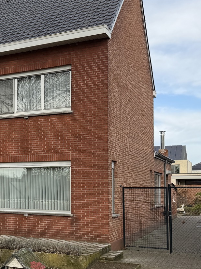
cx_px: -48
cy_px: 171
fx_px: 434
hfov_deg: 23.6
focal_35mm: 56
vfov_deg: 34.2
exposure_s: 1/2370
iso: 80
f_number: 1.78
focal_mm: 6.76
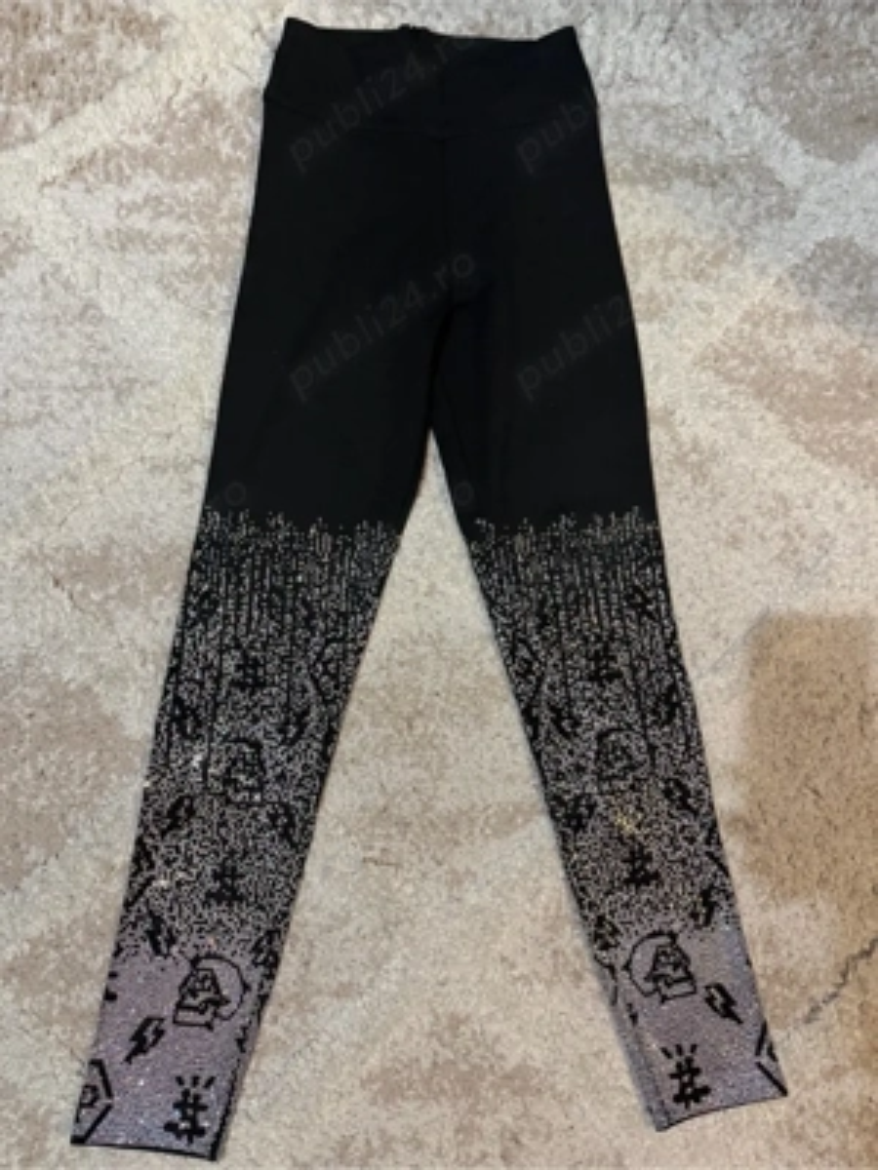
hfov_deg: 56.8
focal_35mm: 24
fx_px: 812
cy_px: 585
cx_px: 439
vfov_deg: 71.6
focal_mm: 6.76
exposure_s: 1/40
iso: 800
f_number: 1.78
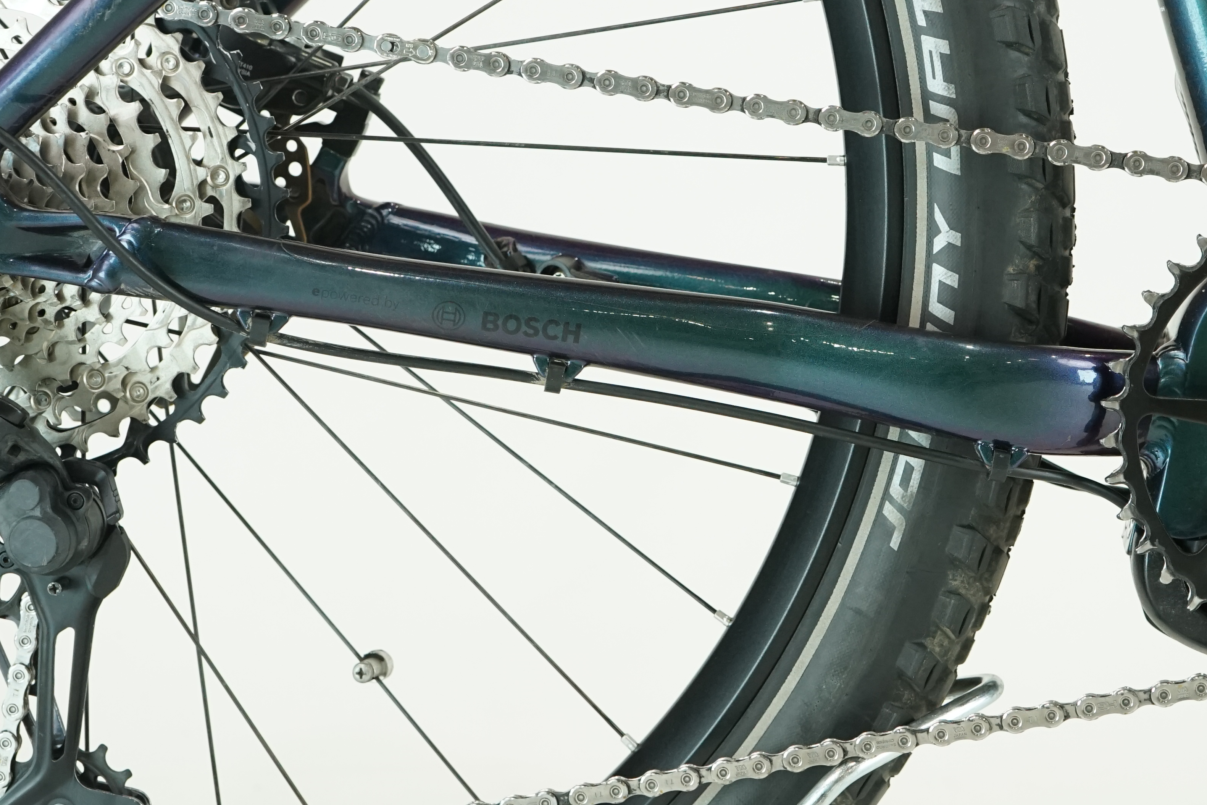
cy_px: 309
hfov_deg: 27.1
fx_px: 2481
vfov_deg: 18.4
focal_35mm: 74
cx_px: 825
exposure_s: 1/200
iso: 1600
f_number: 5.6
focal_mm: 39
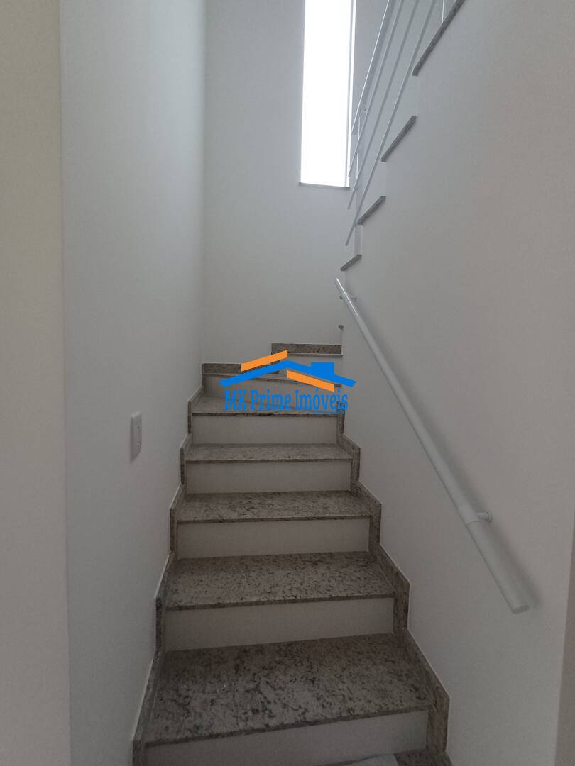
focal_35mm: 16
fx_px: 354
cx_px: 288
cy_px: 383
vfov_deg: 94.5
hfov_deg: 78.1
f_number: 2.2
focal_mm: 1.64
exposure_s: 1/40
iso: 160
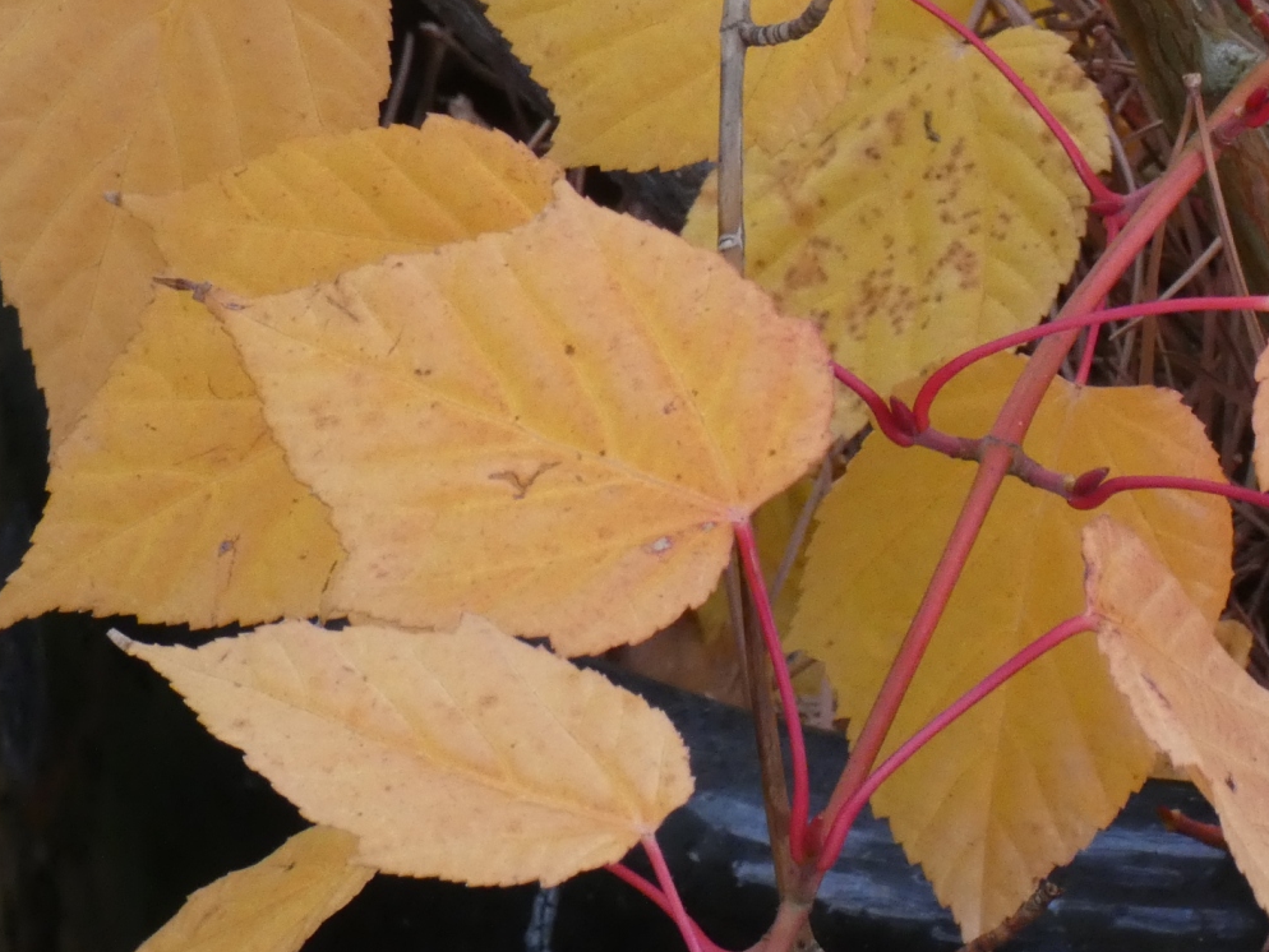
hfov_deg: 11.4
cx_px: 634
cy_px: 477
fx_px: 6380
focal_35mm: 174
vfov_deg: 8.5
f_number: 5.5
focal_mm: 30.9
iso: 400
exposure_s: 1/80
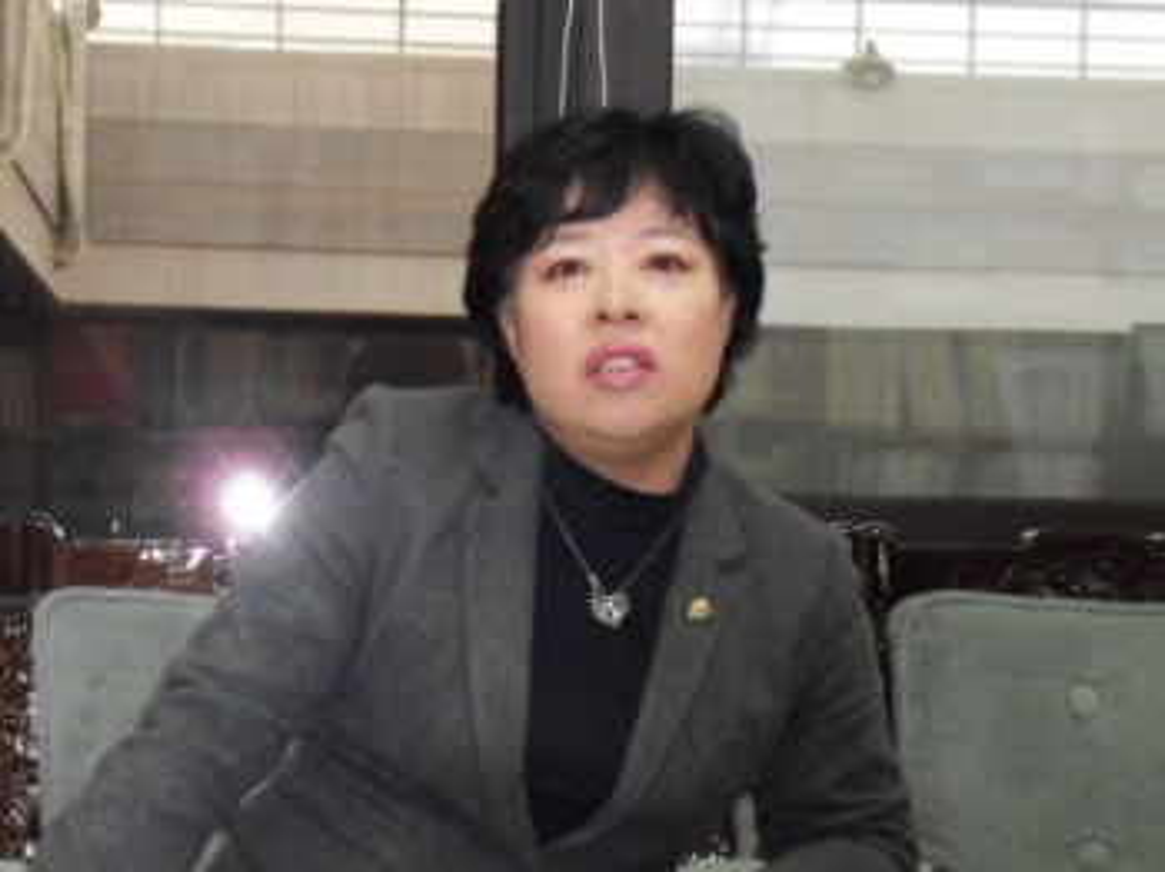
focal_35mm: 52
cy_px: 436
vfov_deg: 28.0
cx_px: 582
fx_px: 1749
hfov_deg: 36.8
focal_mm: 9.1
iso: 640
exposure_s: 1/60
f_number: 4.5
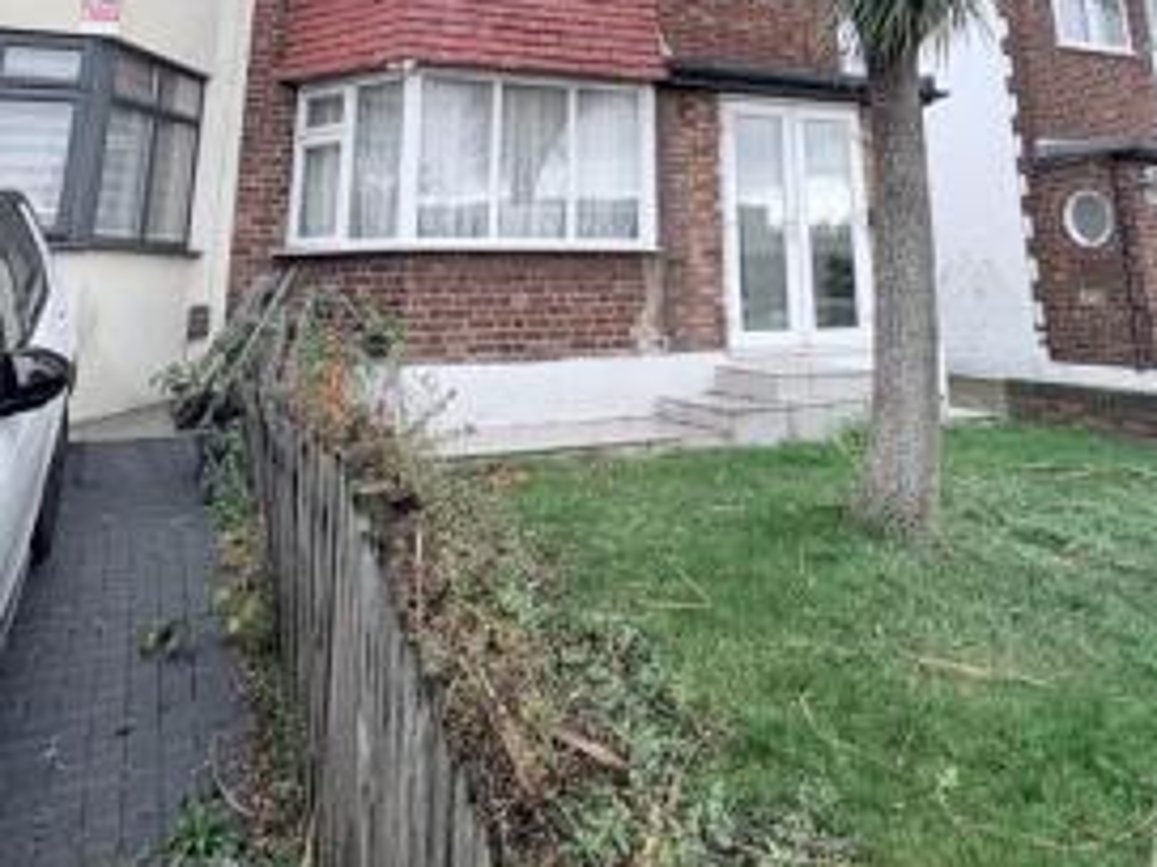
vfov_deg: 40.8
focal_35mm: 30
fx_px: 1003
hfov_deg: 59.9
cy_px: -2
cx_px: 627
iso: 64
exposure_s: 1/143
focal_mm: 2.22
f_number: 2.2
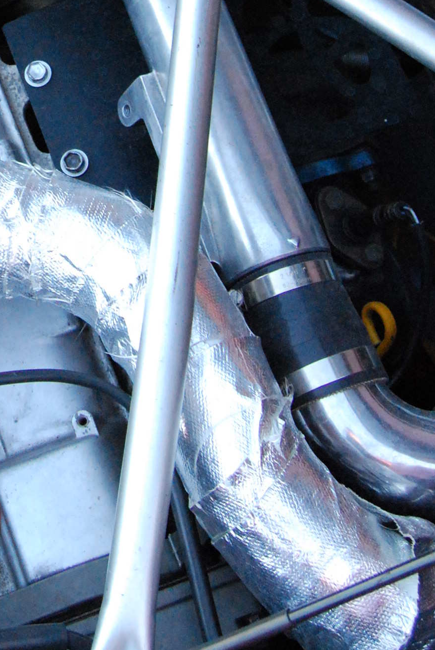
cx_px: -124
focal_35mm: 89
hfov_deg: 14.8
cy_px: -84
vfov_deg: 21.5
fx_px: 1608
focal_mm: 20
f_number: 6.3
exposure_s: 1/160
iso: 1600
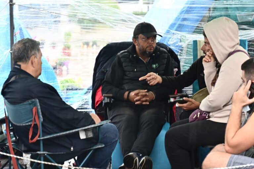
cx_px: 127
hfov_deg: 19.5
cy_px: 84
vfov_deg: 13.0
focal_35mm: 105
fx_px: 741
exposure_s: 1/125
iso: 500
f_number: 4
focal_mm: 70
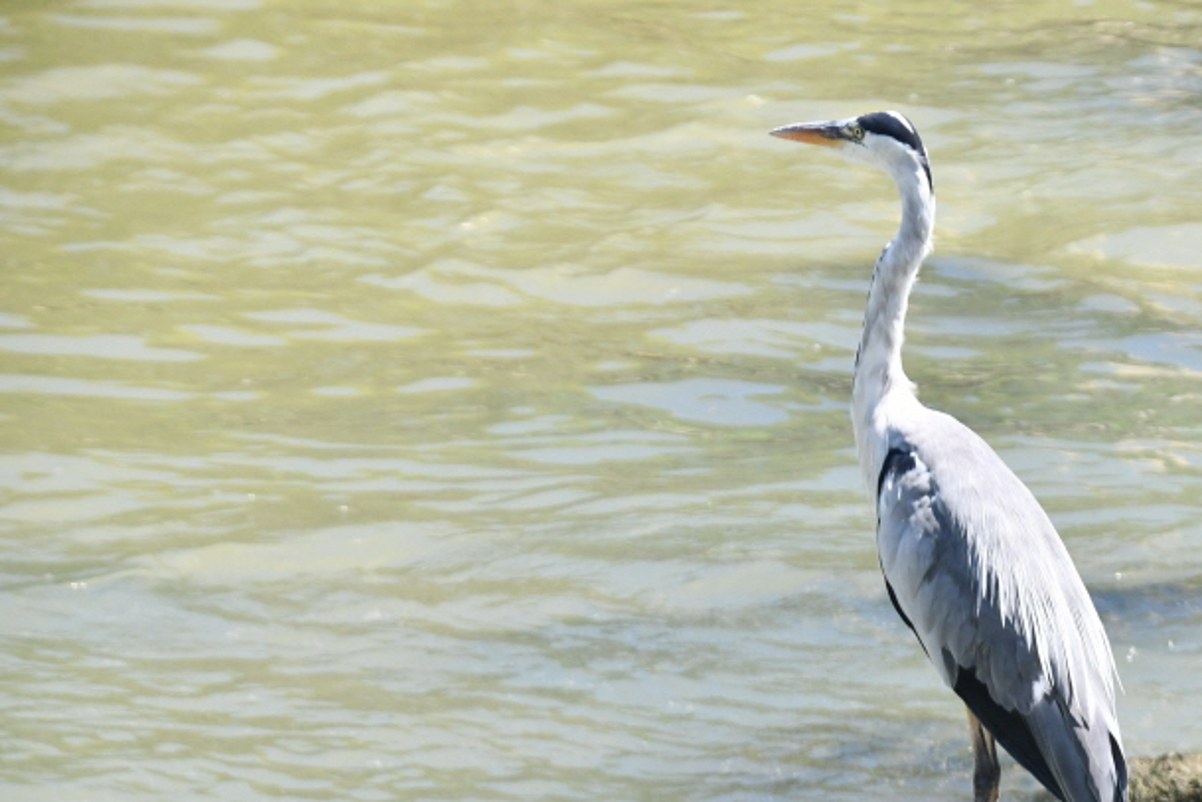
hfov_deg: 8.0
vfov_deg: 5.3
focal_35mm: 257
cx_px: 1014
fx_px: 8580
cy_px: 670
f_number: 6.3
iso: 800
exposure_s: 1/640
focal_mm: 100
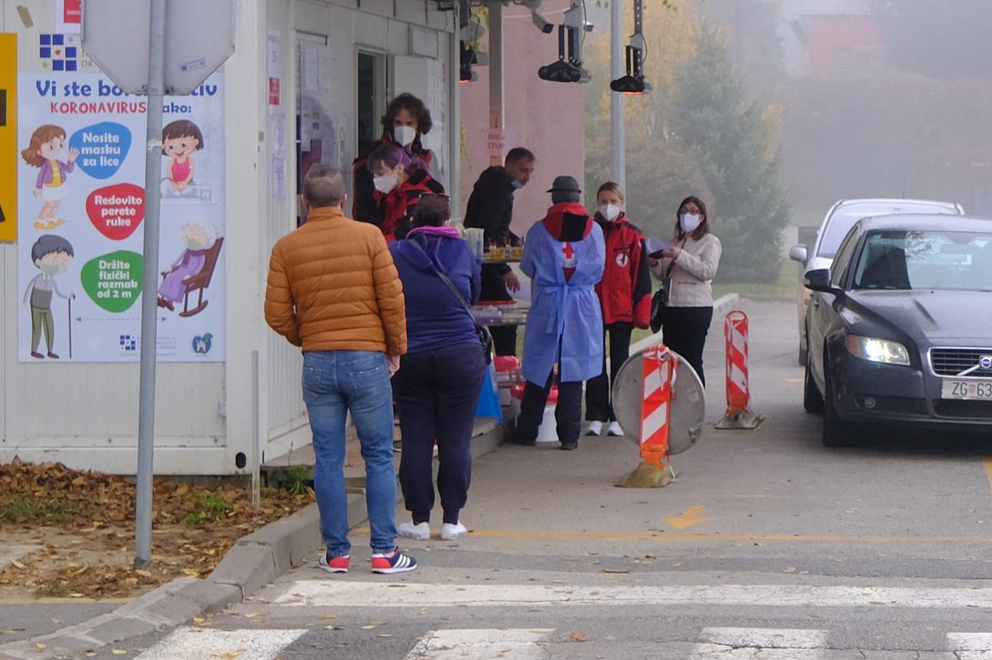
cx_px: 1024
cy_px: 122
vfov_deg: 13.2
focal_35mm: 103
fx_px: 2837
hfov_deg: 19.2
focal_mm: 22
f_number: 2.8
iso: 640
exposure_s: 1/160
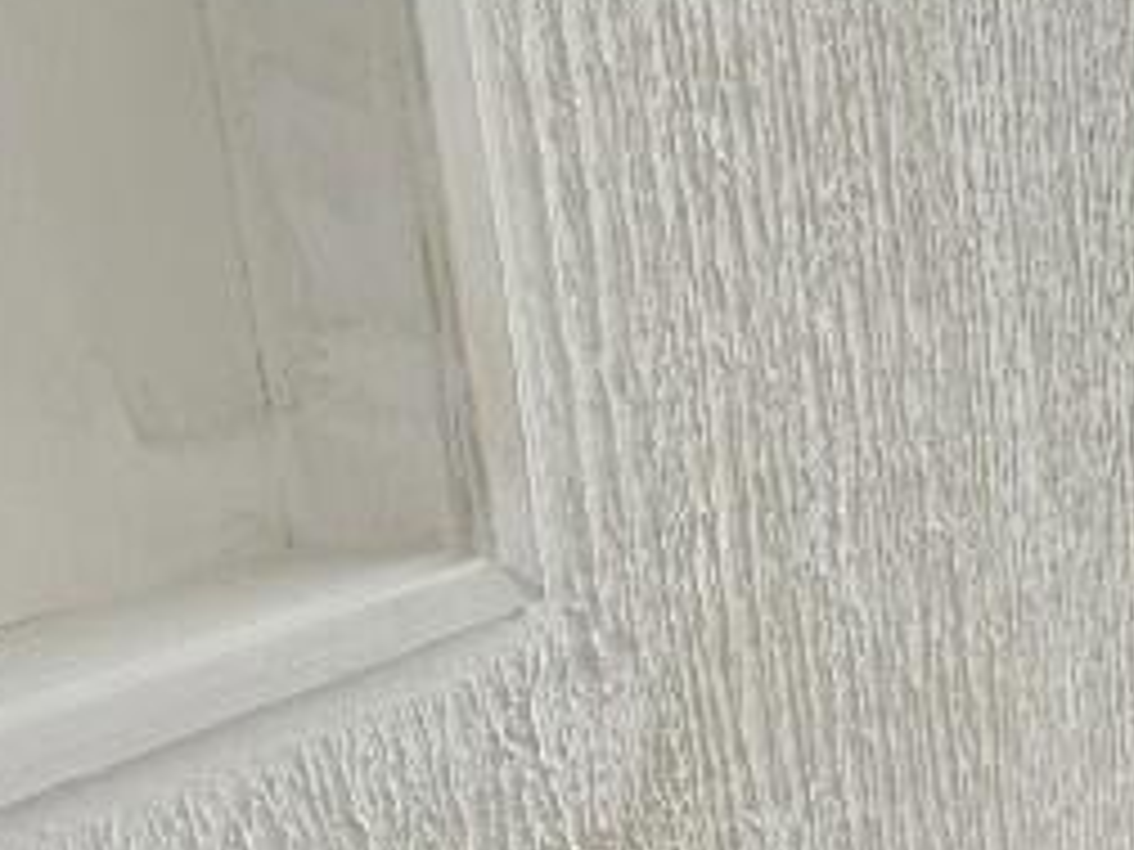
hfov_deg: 24.7
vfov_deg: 25.7
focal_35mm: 57
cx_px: 1768
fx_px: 1867
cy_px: 441
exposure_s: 1/99
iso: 64
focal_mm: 2.22
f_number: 2.2
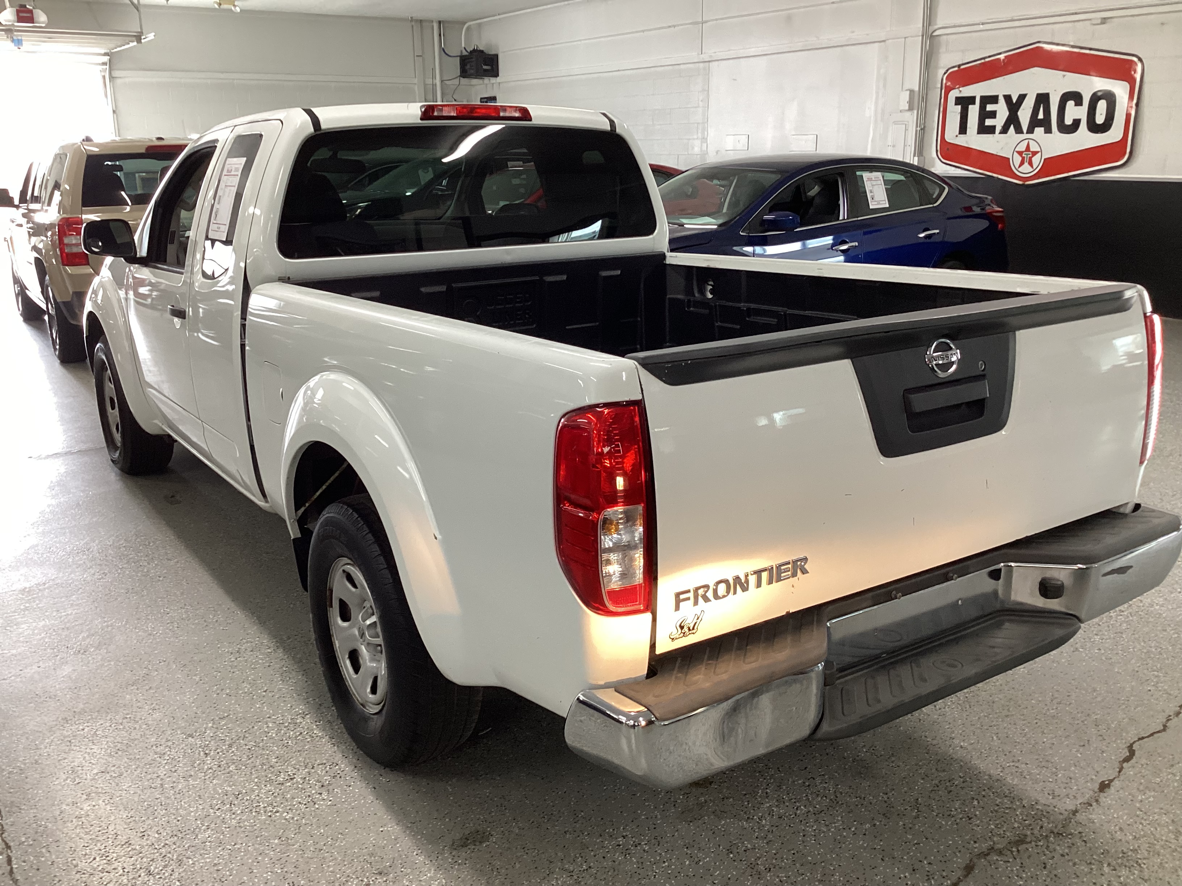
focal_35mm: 31
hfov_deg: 58.4
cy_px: 443
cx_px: 591
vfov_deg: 45.4
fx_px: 1059
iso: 125
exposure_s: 1/60
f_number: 2.4
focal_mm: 3.3
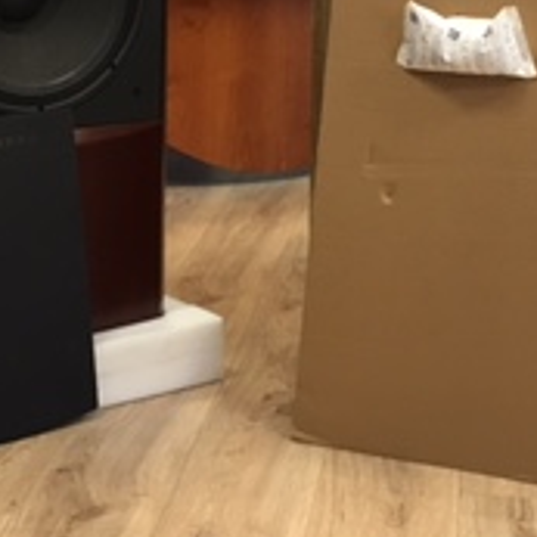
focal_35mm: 95
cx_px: 230
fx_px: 1667
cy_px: -12
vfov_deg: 17.8
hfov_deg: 18.3
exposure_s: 1/33
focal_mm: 4.15
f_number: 2.2
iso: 100
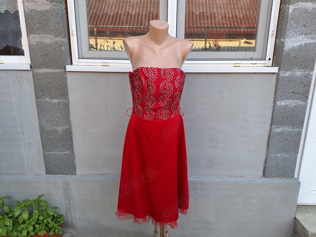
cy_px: 118
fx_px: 210
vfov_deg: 58.9
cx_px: 158
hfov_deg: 73.9
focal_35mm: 23
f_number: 1.8
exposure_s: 1/138
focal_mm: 5.54
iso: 40
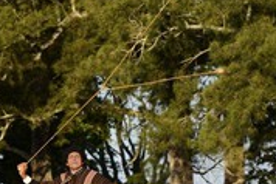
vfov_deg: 3.9
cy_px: 198
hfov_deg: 5.8
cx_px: 68
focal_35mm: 354
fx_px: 2716
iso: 400
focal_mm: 150
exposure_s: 1/800
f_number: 7.1
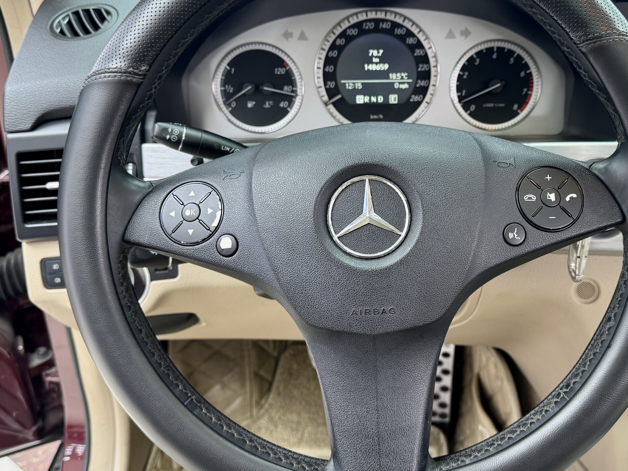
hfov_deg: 48.7
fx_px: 689
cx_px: 369
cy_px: 208
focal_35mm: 38
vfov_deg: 37.7
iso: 125
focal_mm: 6.76
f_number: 1.78
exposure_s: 1/50
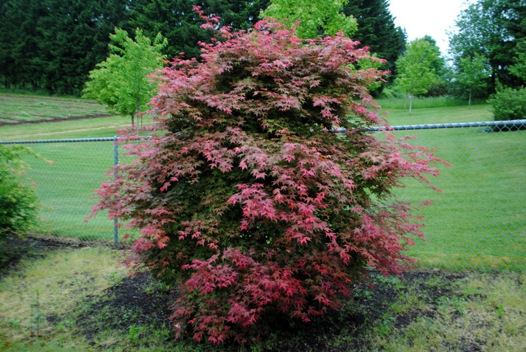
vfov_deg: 40.1
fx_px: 483
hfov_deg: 57.2
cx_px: 263
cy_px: 176
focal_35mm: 33
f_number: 5
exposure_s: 1/200
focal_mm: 22
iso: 200
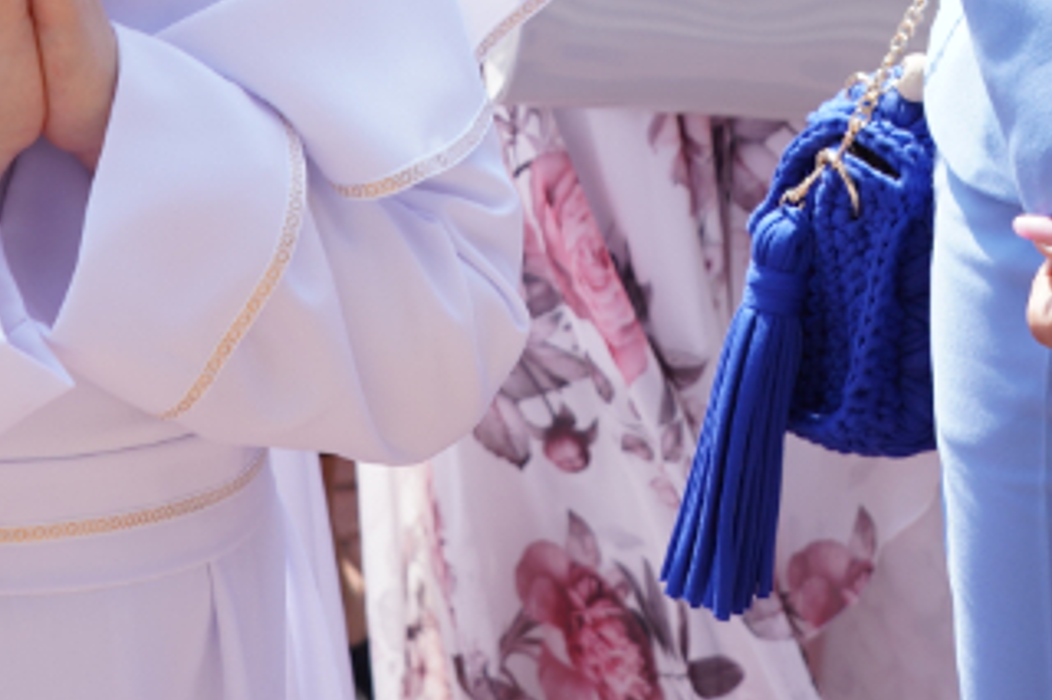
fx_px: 5462
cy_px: -527
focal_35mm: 187
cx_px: 773
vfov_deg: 7.2
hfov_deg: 11.0
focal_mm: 46
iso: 100
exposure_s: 1/200
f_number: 5.6
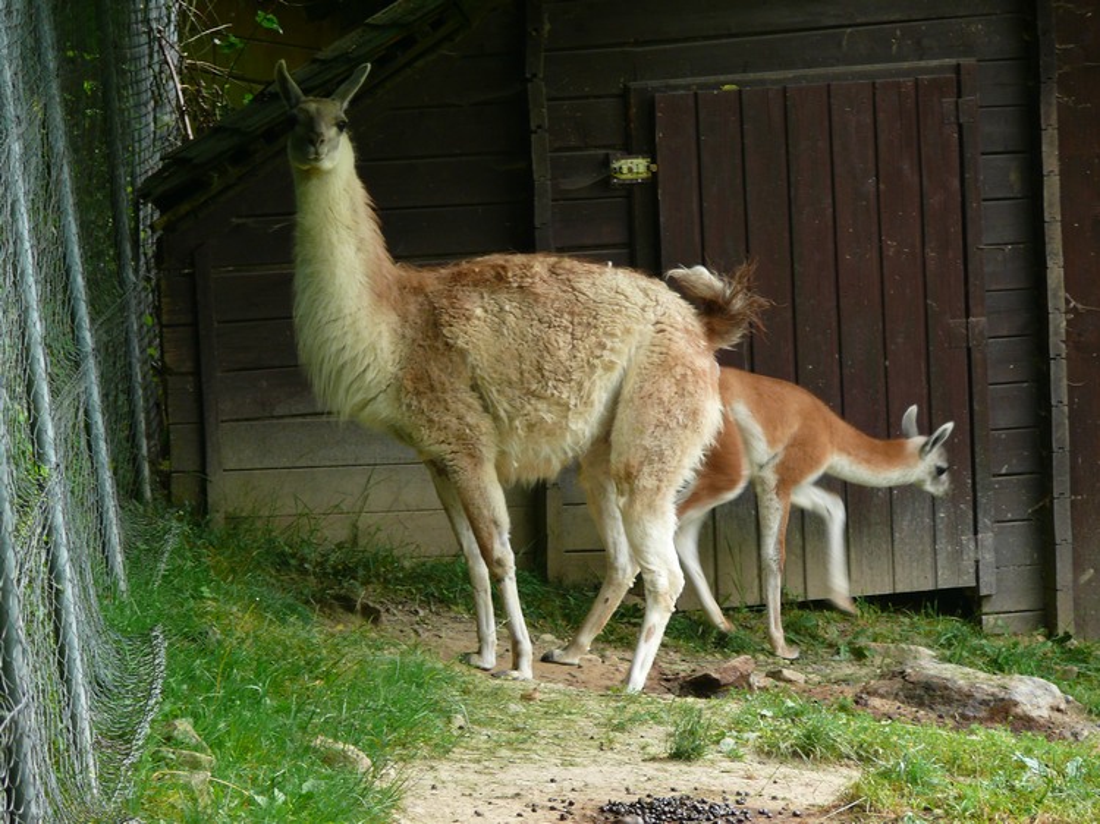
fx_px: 6893
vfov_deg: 6.8
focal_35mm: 217
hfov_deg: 9.1
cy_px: 412
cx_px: 550
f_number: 3.6
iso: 100
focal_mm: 45.8
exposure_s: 1/30
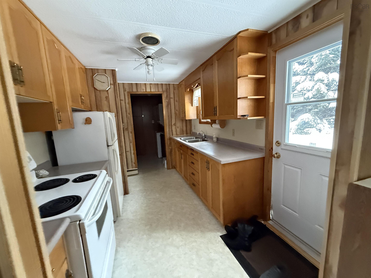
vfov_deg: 85.7
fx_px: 150
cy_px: 139
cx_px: 186
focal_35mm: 14
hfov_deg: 102.1
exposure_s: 1/60
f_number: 2.2
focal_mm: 2.22
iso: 1000
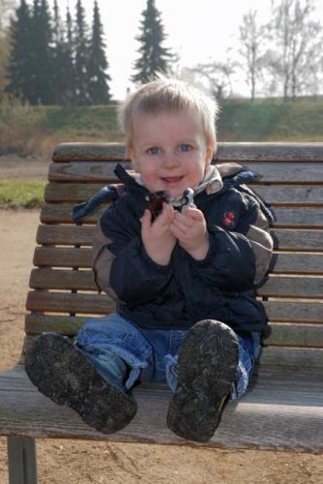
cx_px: 162
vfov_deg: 33.4
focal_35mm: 60
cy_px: 242
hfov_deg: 22.7
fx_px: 806
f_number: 10
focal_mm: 40
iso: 100
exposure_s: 1/60
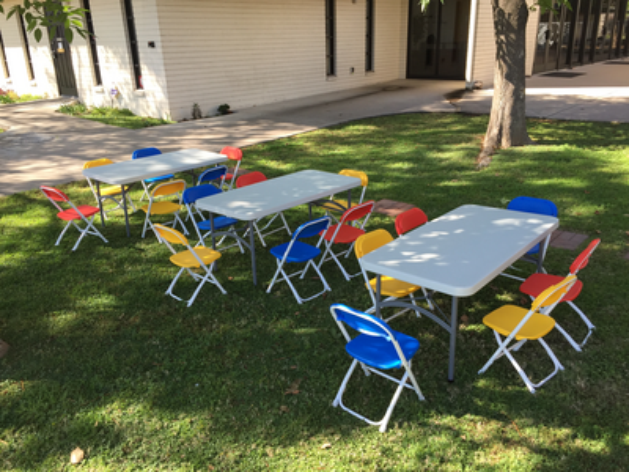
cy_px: 236
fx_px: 527
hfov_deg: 61.7
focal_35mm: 29
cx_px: 314
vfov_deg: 48.2
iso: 32
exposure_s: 1/384
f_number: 2.2
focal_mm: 4.15
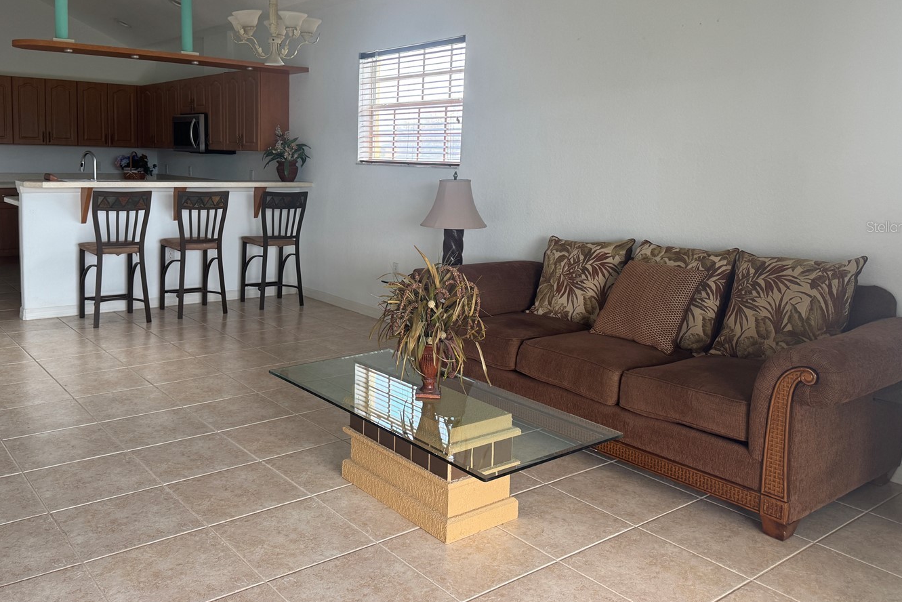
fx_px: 752
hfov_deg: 61.7
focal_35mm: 30
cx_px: 388
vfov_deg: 43.3
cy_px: 226
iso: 125
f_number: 1.78
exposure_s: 1/121
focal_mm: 6.76
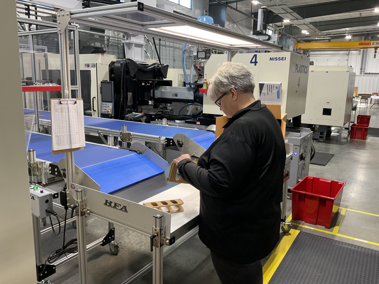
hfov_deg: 61.7
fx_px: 318
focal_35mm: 29
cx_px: 190
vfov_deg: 48.2
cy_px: 142
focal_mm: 3
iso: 100
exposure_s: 1/60
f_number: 1.8
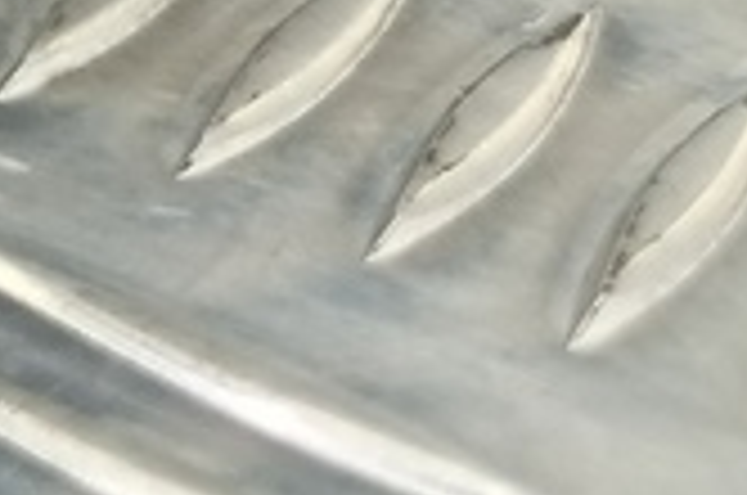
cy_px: -1188
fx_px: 3065
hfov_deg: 10.6
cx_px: -1350
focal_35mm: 148
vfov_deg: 7.6
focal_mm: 4.11
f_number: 1.6
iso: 163
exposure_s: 1/50
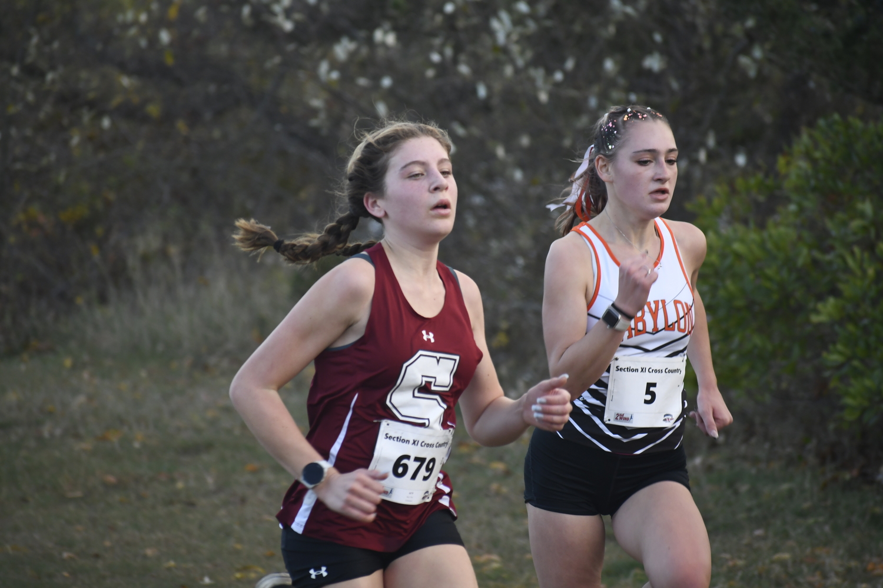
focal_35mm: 345
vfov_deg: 4.0
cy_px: 294
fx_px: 8461
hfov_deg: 6.0
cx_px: 442
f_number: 5.6
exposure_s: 1/500
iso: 800
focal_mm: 230
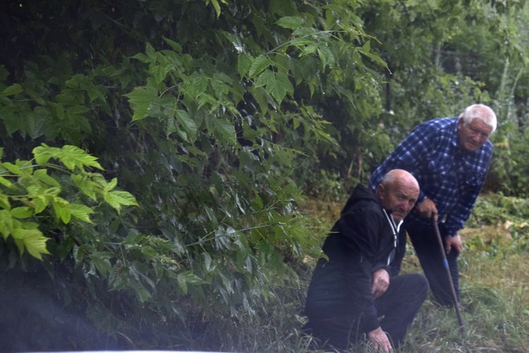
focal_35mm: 82
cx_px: 264
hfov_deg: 24.6
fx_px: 1213
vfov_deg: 16.6
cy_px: 176
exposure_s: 1/320
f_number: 5.6
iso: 800
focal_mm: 55
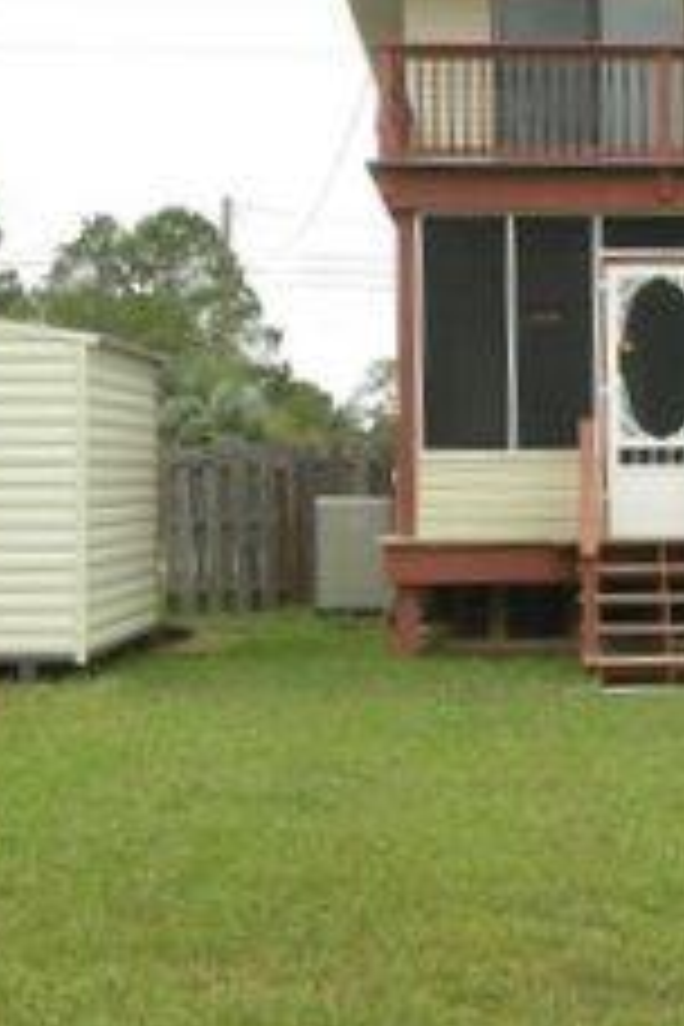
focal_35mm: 92
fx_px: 2622
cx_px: 670
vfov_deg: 22.1
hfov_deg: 14.6
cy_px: 428
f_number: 4.5
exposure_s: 1/166
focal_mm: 7.4
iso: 94
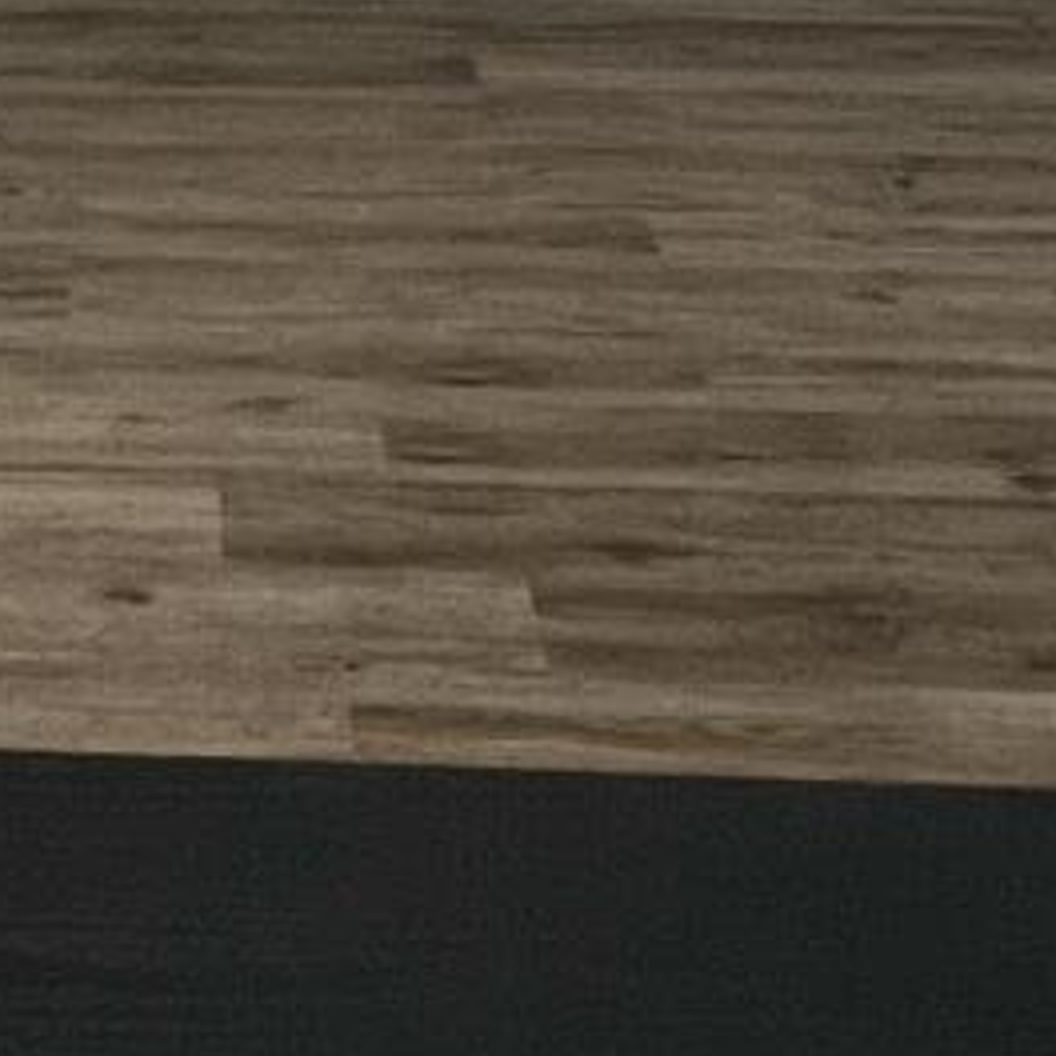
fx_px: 3003
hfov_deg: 19.3
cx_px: -32
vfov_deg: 14.7
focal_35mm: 87
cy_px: -1300
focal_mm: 1.57
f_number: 1.8
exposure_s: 1/60
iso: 200
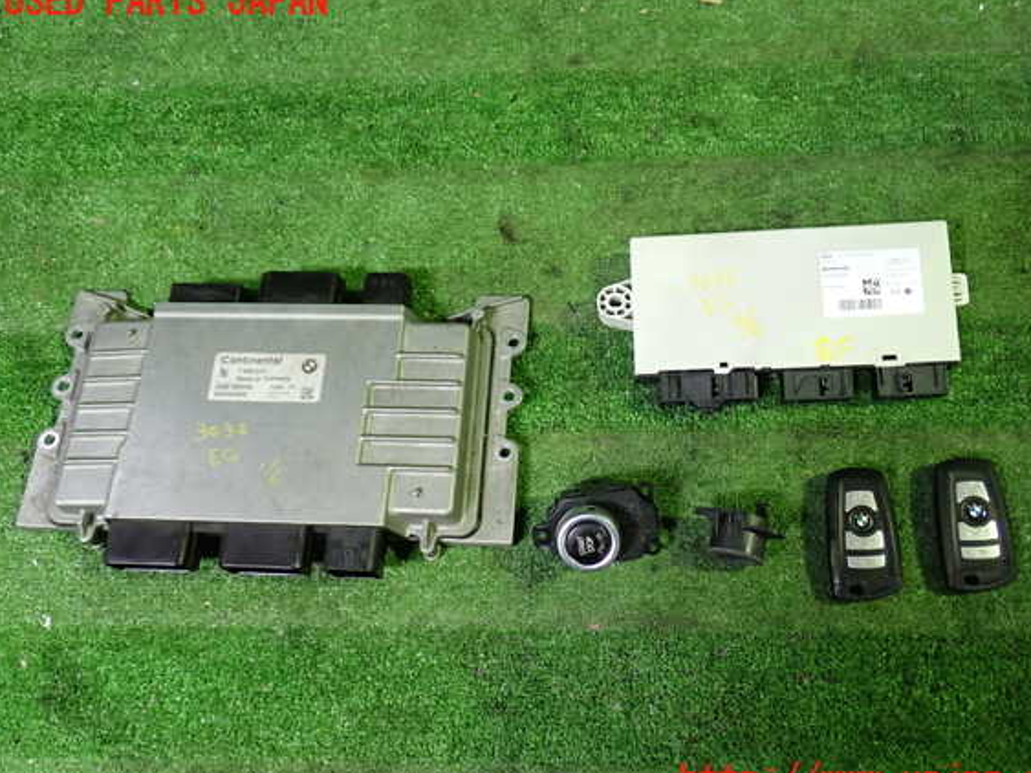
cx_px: 544
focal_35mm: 32
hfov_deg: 56.8
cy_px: 392
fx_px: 953
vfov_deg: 44.1
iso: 400
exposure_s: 1/30
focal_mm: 5.4
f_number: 2.3
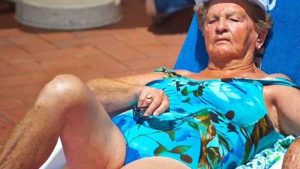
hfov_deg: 7.9
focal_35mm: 274
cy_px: 81
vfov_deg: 4.4
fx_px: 2179
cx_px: 173
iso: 100
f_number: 5.6
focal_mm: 210
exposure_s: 1/640
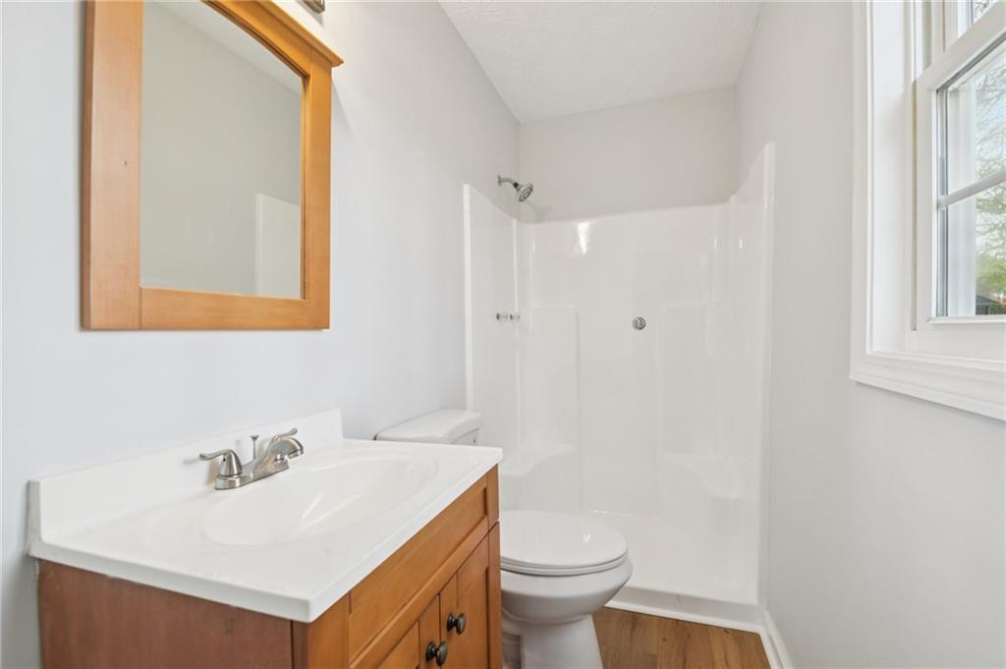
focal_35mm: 16
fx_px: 447
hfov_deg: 96.8
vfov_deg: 73.7
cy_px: 334
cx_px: 503
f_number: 8
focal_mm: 16
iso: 400
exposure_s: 1/25
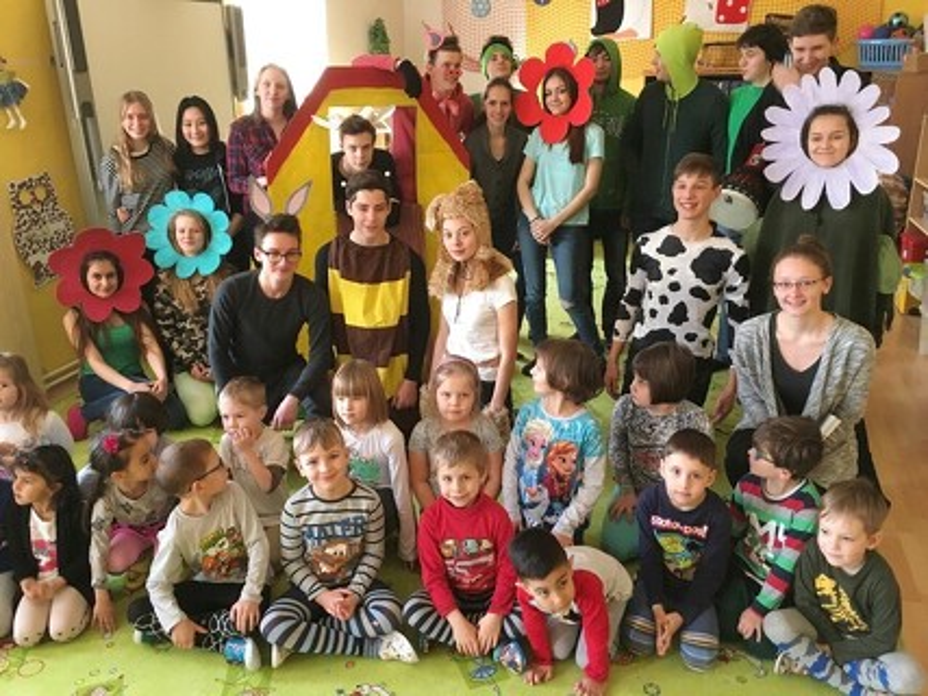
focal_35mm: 29
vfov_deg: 48.2
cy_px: 348
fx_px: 777
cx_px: 464
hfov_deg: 61.7
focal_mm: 4.15
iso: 200
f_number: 2.2
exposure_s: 1/33
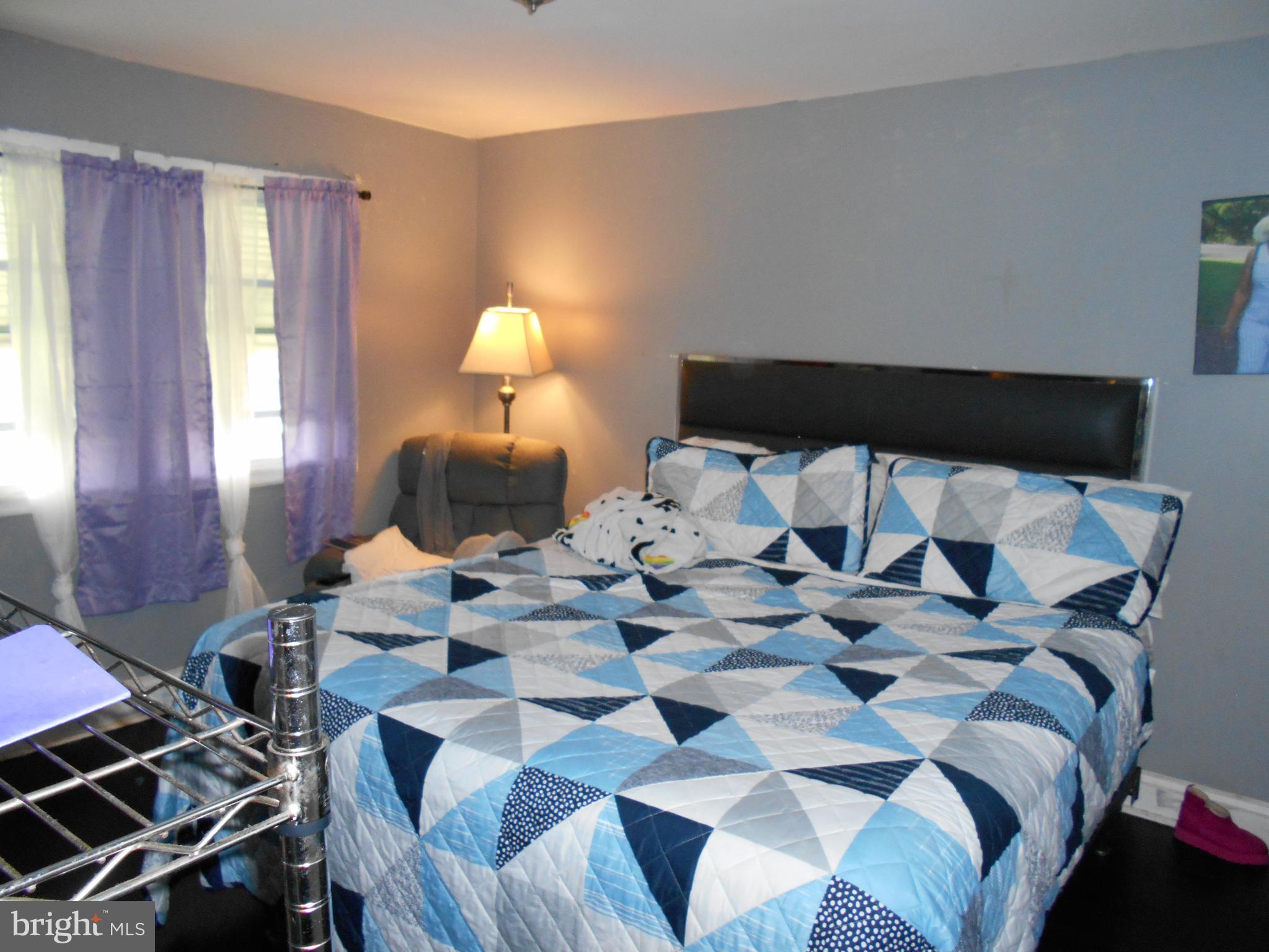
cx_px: 634
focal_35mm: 26
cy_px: 476
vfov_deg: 53.1
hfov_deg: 67.3
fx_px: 953
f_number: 3.2
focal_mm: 4.6
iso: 360
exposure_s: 1/25
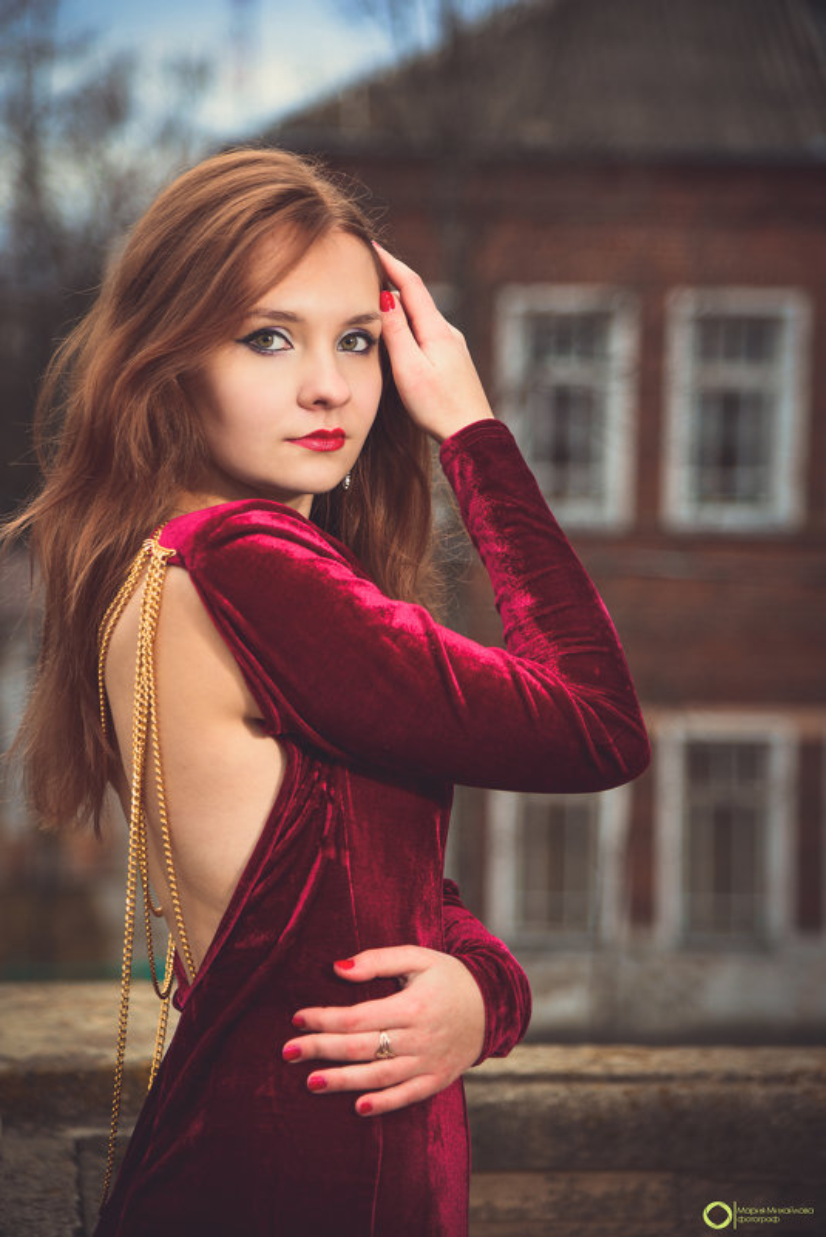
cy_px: 618
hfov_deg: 13.7
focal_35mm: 100
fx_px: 3437
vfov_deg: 20.4
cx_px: 413
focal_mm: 100
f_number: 4
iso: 100
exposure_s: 1/60
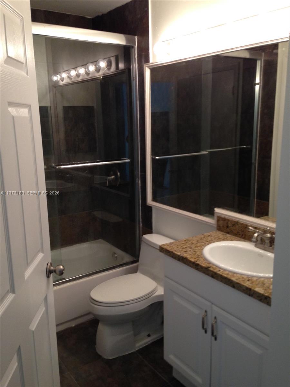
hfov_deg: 42.9
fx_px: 369
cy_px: 194
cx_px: 145
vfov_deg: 55.4
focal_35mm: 33
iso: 125
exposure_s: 1/20
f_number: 2.4
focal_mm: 4.12
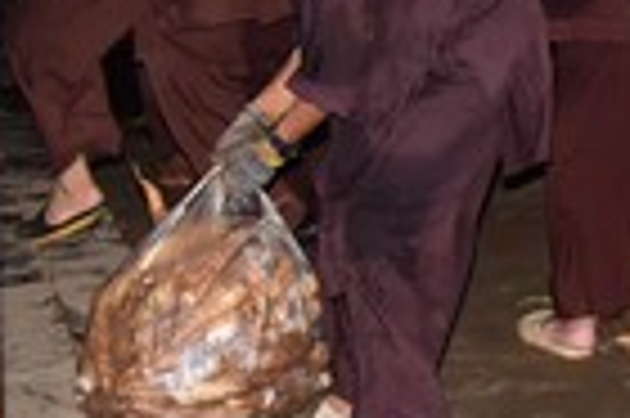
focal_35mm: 158
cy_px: -279
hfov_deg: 12.8
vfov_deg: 8.4
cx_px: 706
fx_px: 2762
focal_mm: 34
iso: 1250
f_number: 5.6
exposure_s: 1/160
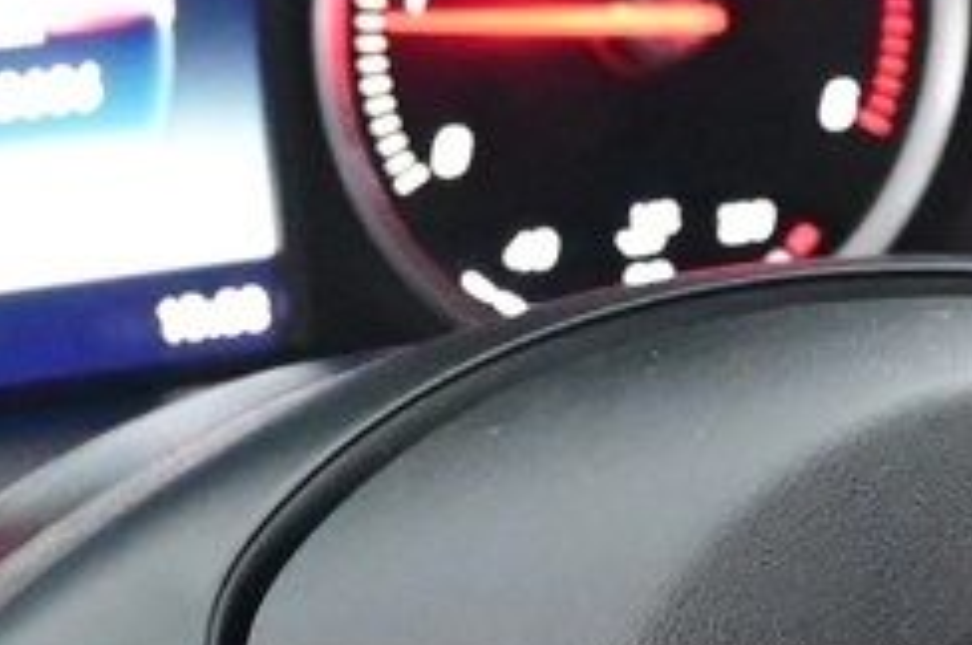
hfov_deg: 8.9
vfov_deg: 5.9
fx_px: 6183
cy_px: 876
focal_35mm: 229
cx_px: 984
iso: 7200
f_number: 4.2
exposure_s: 1/40
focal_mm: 23
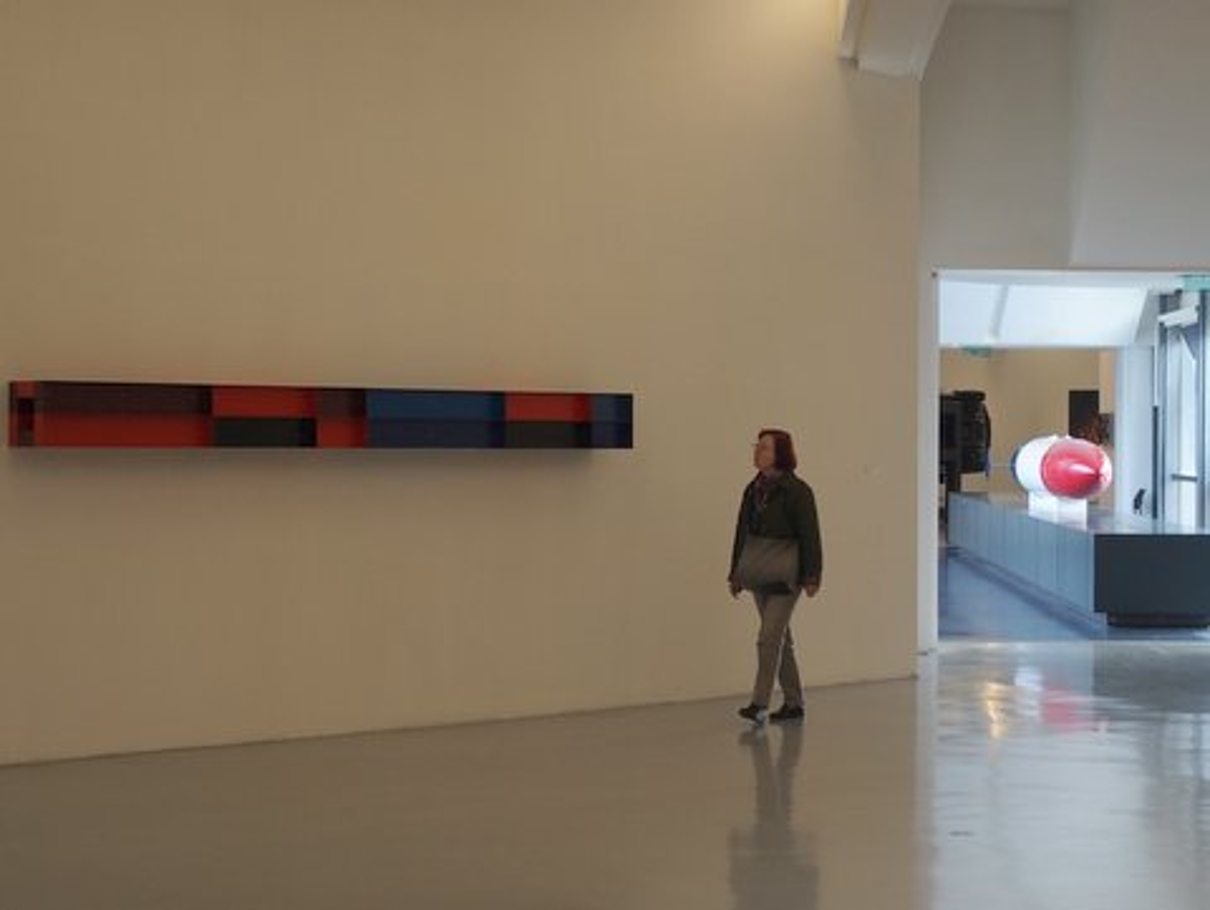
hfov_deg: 33.7
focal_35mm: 57
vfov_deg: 25.7
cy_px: 455
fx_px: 1994
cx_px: 605
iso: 125
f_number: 2.8
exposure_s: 1/100
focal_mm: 12
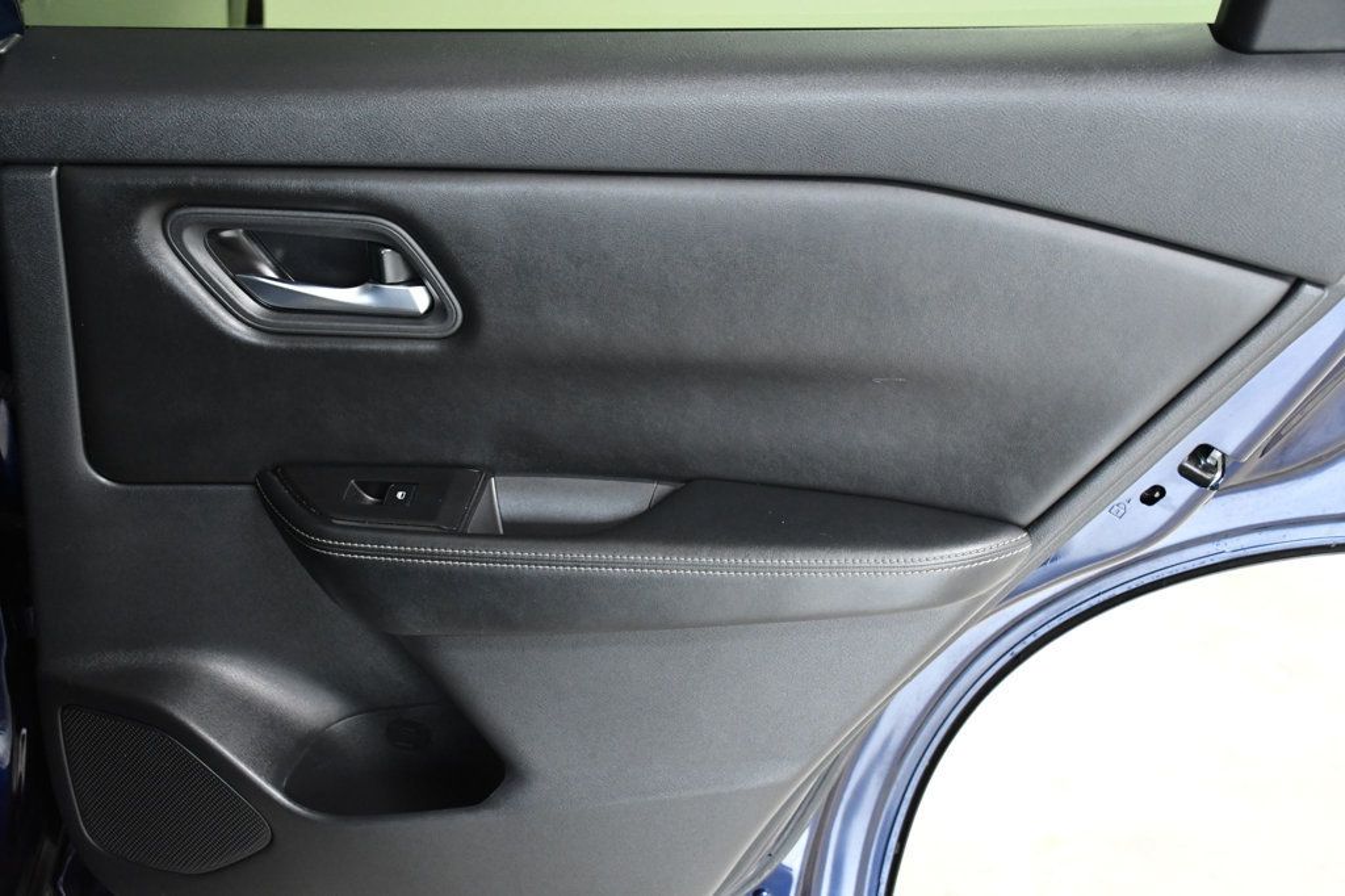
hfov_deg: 41.1
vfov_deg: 28.1
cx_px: 672
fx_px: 1793
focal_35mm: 48
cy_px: 448
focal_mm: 32
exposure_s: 1/125
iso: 2500
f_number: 5
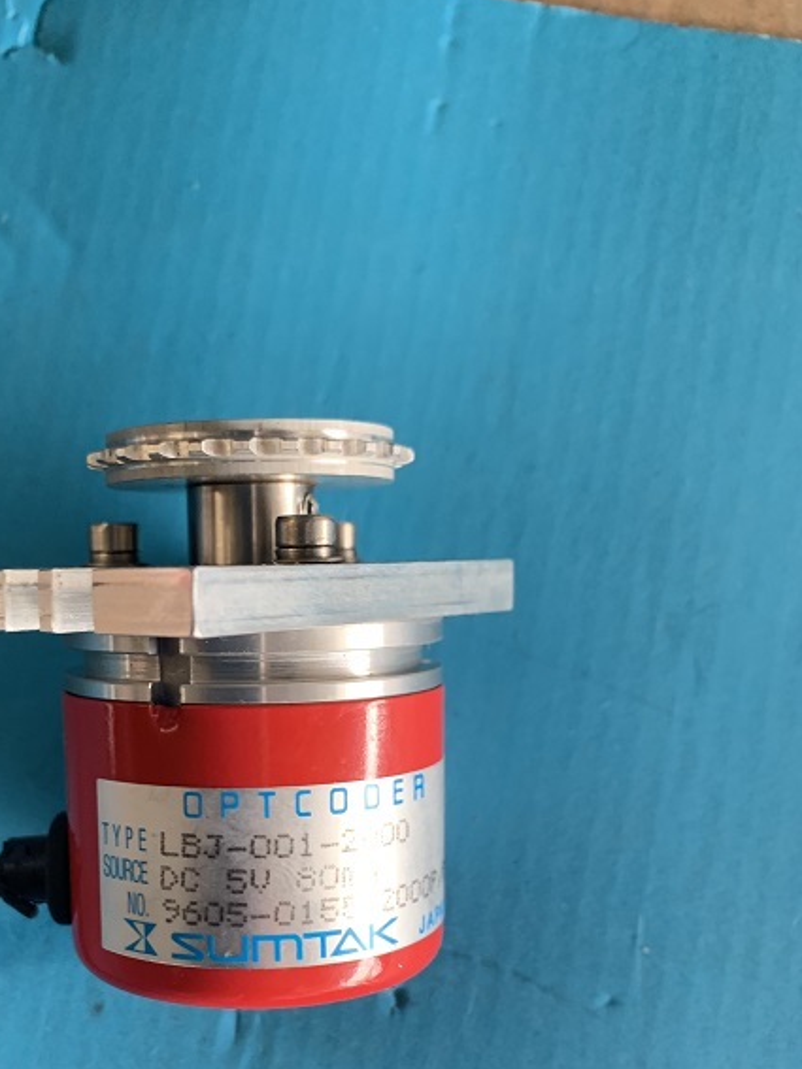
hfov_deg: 38.1
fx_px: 1143
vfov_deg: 48.9
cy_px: 749
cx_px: 246
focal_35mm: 37
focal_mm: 4.25
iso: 125
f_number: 1.8
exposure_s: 1/60
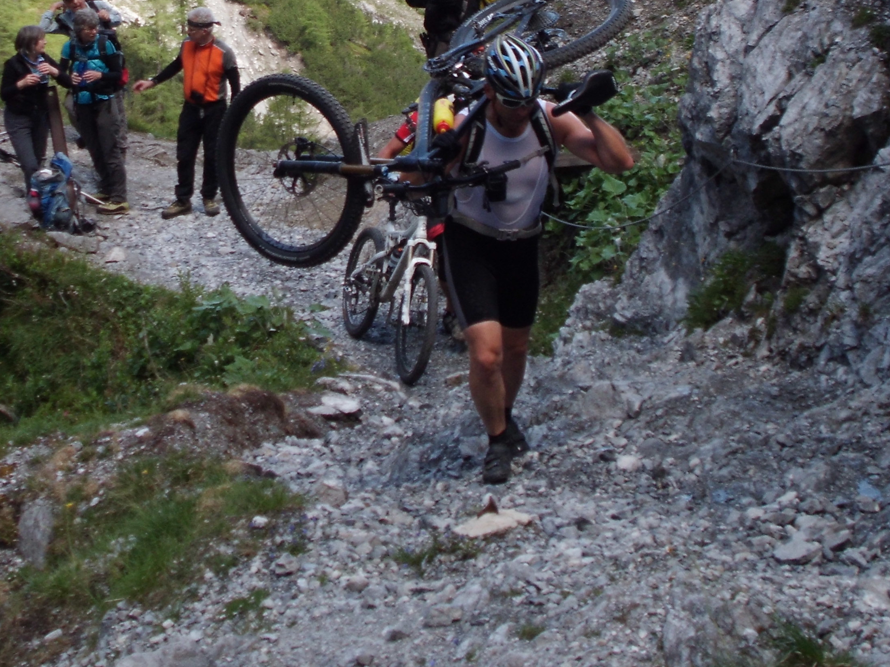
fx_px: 2520
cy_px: 48
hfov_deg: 20.0
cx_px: 344
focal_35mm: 98
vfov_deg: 14.9
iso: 100
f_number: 4.5
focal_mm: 9
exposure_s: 1/100
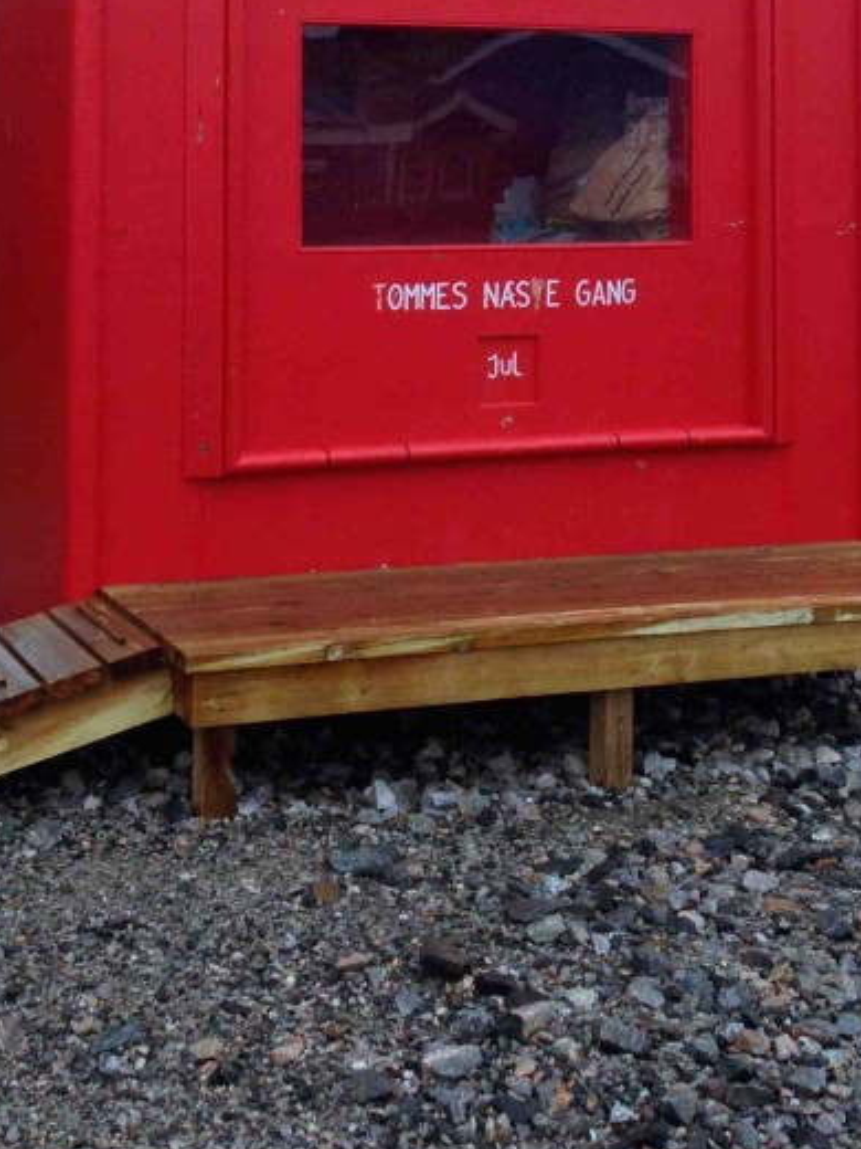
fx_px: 2156
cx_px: 411
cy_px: 97
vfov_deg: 28.6
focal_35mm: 65
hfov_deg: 22.6
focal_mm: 4.12
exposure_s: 1/128
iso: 50
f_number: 2.4
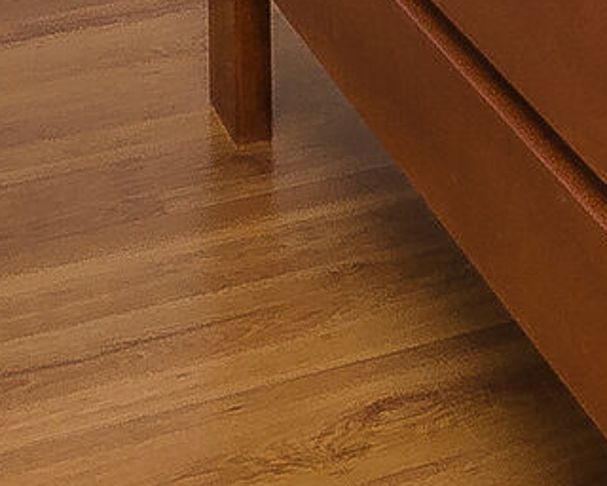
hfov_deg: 14.4
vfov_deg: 10.5
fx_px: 2210
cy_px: -741
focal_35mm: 123
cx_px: 948
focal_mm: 10
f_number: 7.1
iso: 100
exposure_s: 1/200
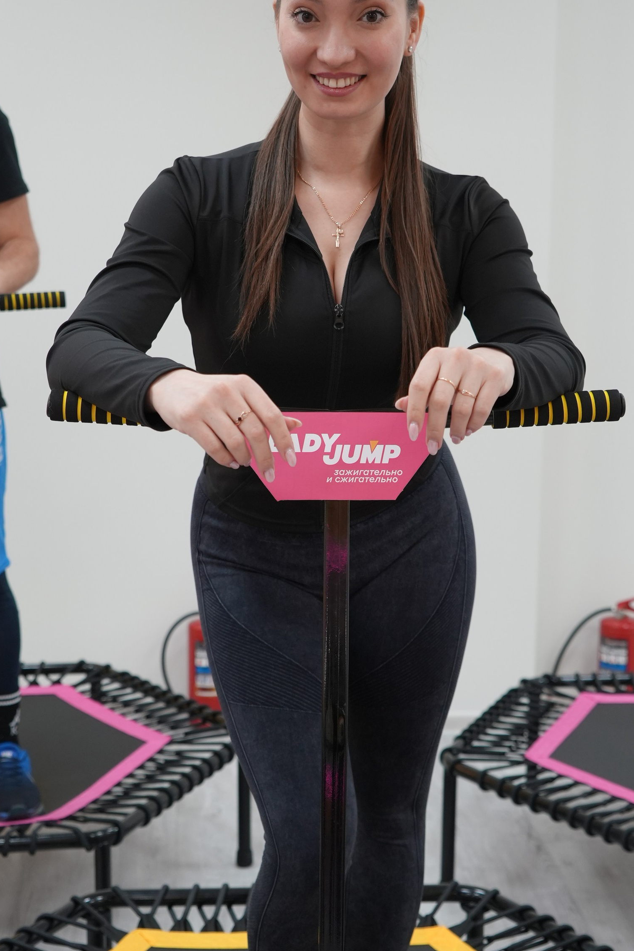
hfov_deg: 22.3
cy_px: 510
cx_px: 306
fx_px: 1611
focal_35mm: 61
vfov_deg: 32.9
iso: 800
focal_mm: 36
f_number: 4
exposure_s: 1/160
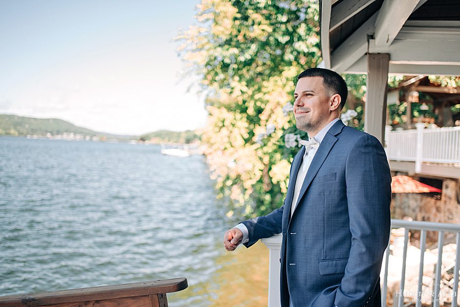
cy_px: 154
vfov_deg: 37.9
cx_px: 230
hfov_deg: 54.4
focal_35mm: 35
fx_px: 447
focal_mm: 35
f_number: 1.8
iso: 250
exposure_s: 1/1600
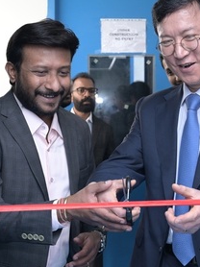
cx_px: 128
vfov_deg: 21.6
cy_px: 125
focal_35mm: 91
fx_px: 702
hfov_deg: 16.2
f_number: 7.1
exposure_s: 1/160
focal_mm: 47
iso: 1000
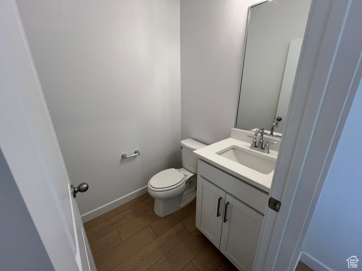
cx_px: 181
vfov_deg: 89.9
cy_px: 136
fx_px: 136
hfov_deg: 106.2
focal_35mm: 13
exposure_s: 1/120
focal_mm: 1.57
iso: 80
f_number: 1.8
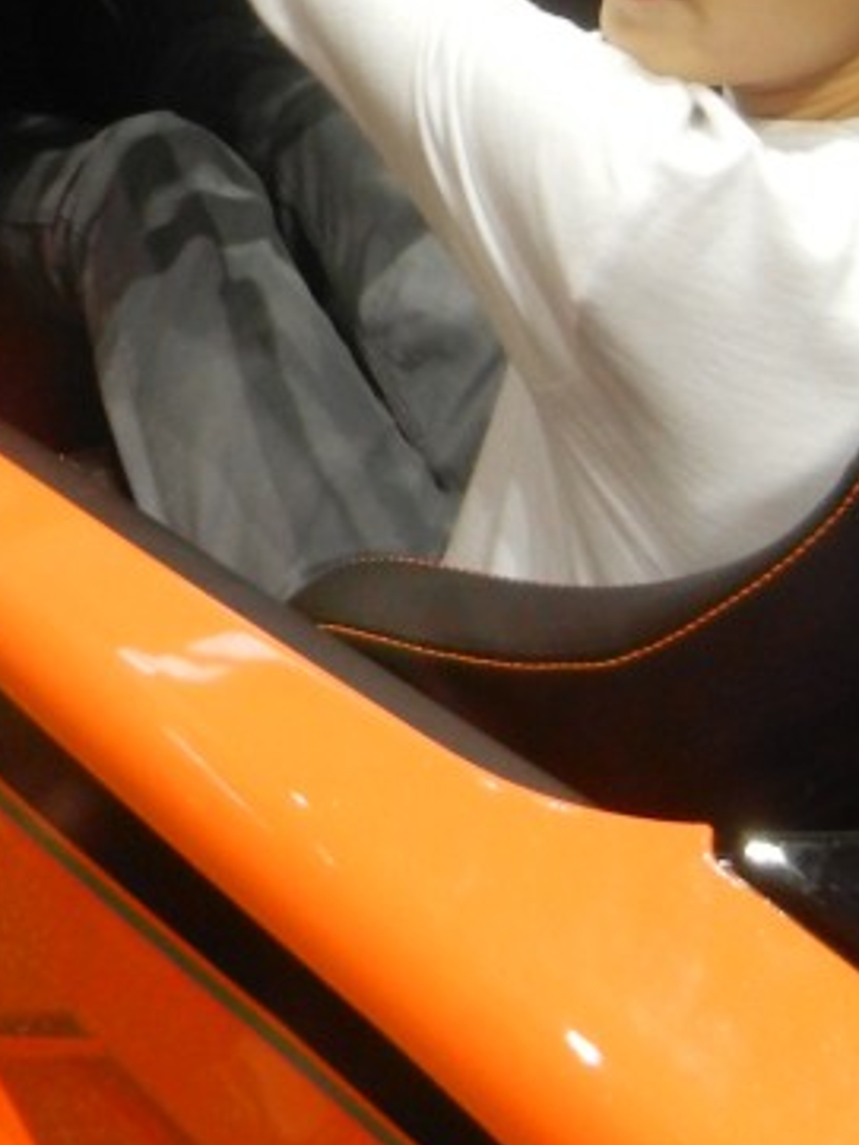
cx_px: 206
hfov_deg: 17.3
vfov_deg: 21.2
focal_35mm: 85
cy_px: -289
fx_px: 2811
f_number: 3.5
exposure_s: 1/63
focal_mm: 5.4
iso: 640
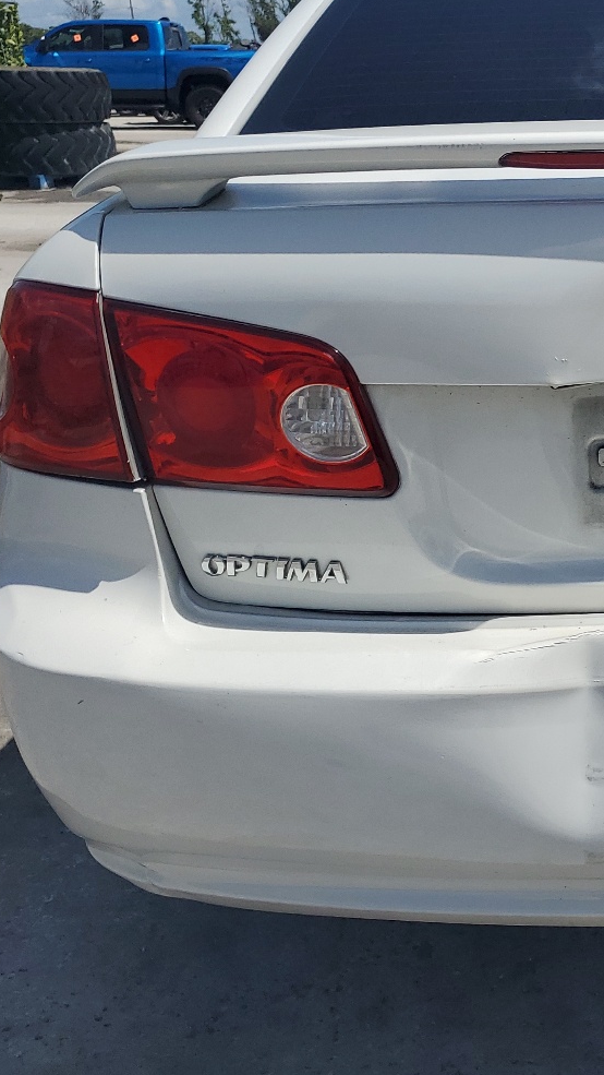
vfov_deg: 44.5
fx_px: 1310
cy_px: 466
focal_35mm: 46
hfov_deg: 23.6
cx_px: 734
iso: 50
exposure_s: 1/10000
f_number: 1.5
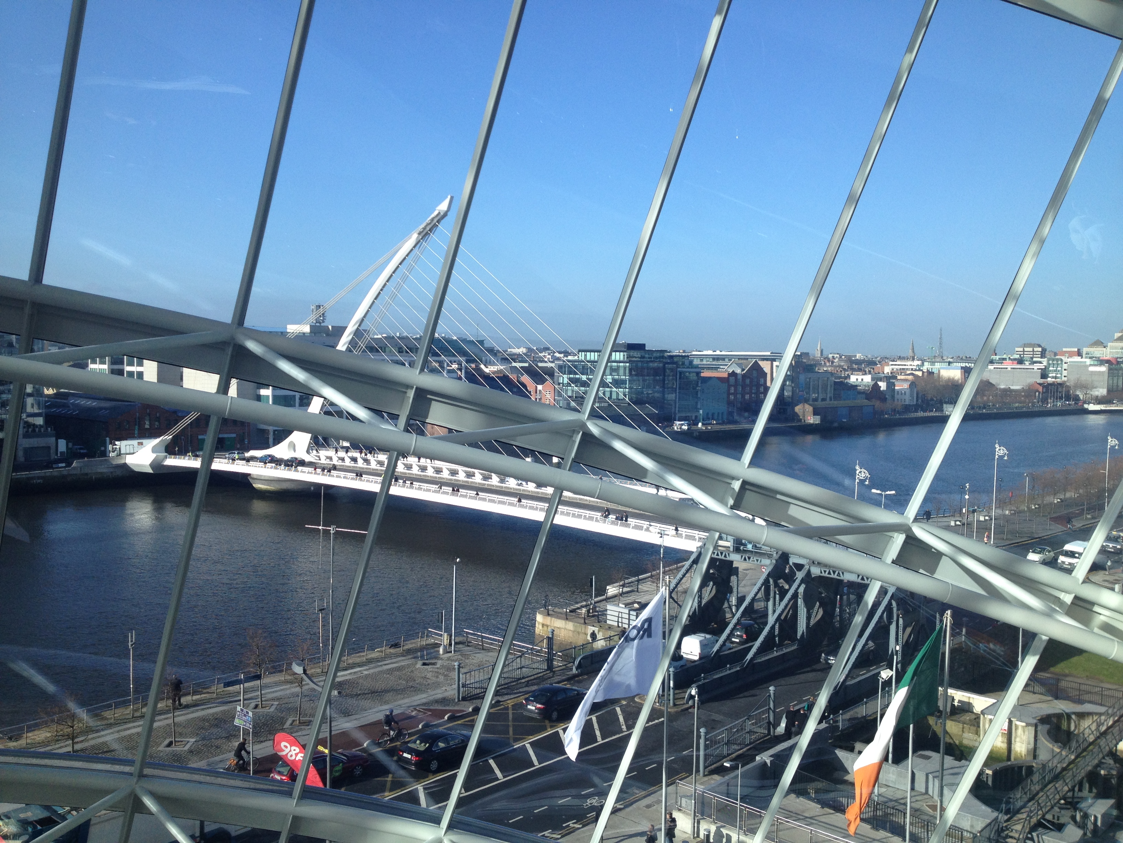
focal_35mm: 35
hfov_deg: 52.6
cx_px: 562
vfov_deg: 40.7
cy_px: 422
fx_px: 1135
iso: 50
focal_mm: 4.28
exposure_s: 1/726
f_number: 2.4
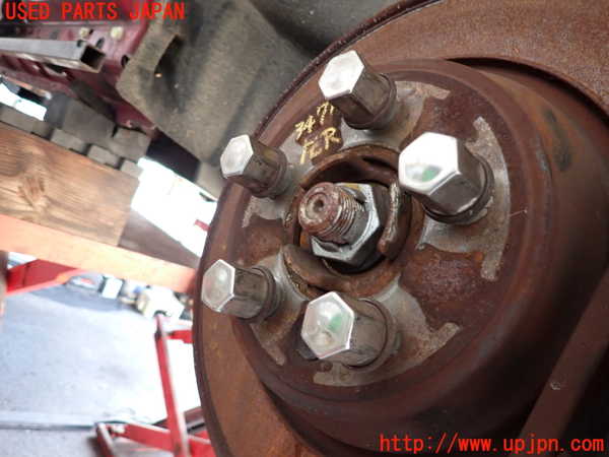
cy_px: 228
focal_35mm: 25
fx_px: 440
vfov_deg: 54.9
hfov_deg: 69.4
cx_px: 304
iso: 320
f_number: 2
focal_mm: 4.5
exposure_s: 1/30
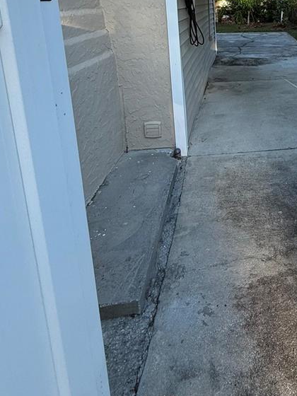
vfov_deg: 53.8
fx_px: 343
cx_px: 284
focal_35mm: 30
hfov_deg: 41.8
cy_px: 54
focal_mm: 2.22
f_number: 2.2
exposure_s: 1/370
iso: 64
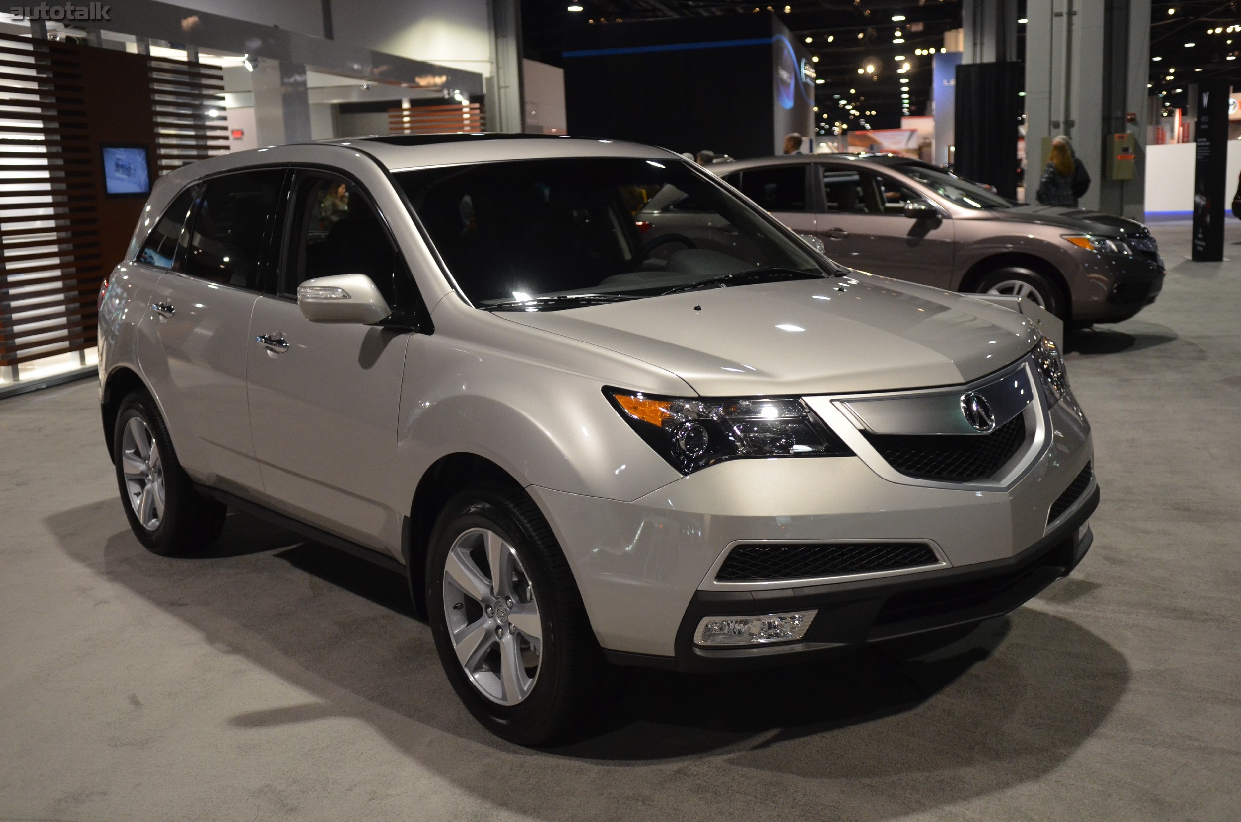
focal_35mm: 39
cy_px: 411
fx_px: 1342
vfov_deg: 34.1
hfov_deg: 49.6
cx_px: 620
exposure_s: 1/60
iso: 1600
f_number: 2.8
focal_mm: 26
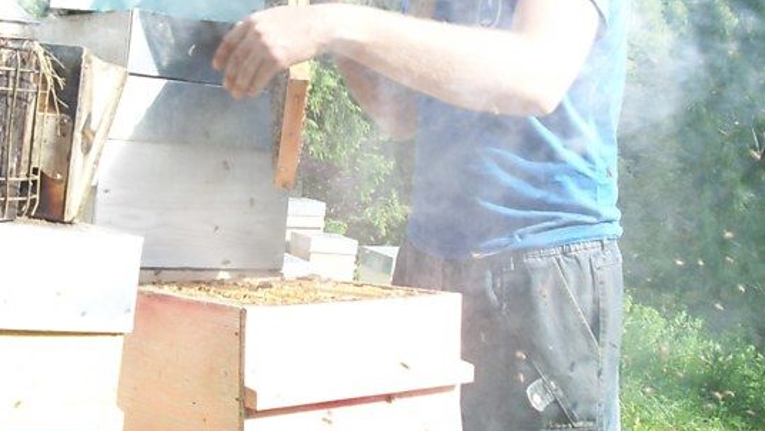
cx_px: 260
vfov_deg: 23.0
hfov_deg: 39.4
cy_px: 140
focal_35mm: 52
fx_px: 1055
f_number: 2.9
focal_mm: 5.7
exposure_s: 1/200
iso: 80
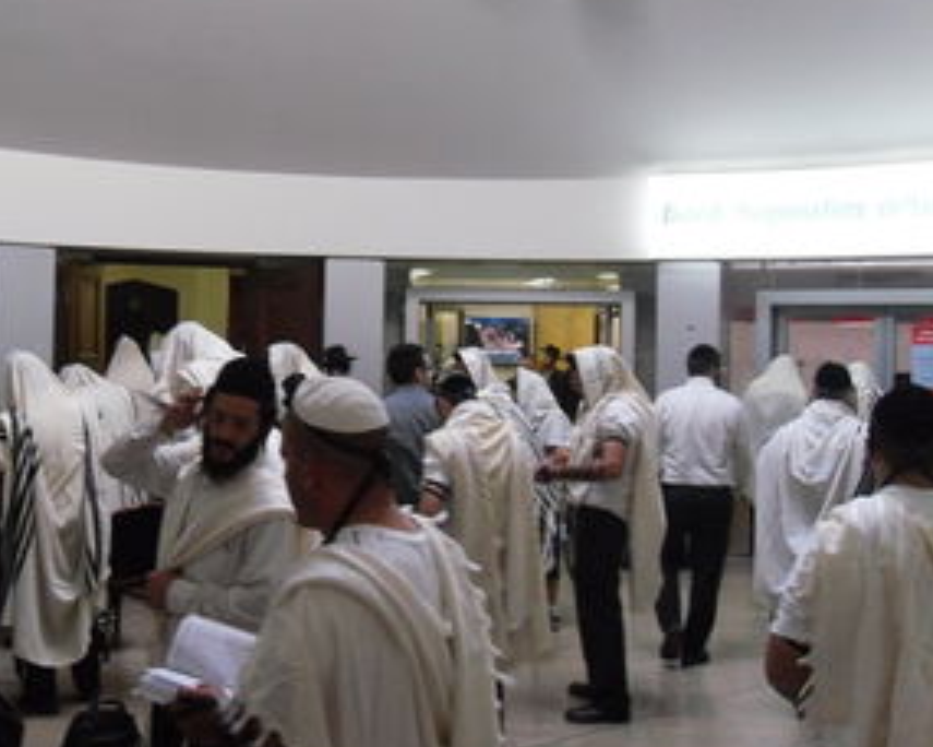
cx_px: 334
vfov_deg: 31.4
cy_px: 337
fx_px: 1325
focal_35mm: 48
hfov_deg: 38.5
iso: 400
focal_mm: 6.3
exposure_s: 1/45
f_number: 3.5
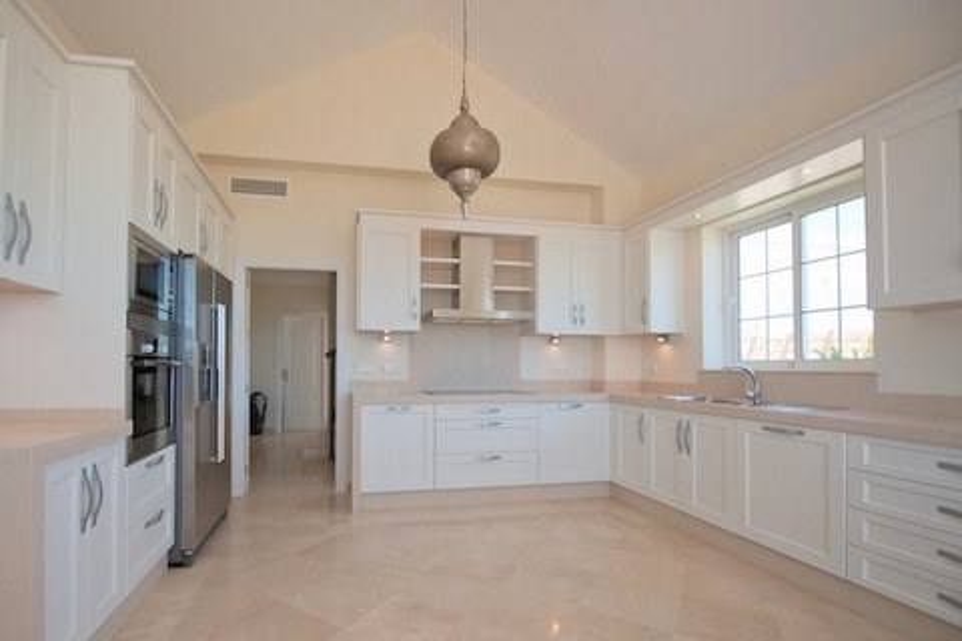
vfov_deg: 81.2
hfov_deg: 104.3
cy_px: 320
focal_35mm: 14
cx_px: 481
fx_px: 374
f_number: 3.5
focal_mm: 14
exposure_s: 1/250
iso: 200
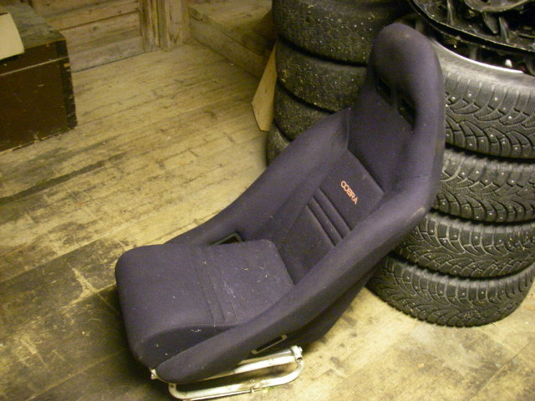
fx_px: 587
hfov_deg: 49.0
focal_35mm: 38
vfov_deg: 37.7
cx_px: 268
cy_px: 200
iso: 320
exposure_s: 1/4
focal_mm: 6.3
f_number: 3.3
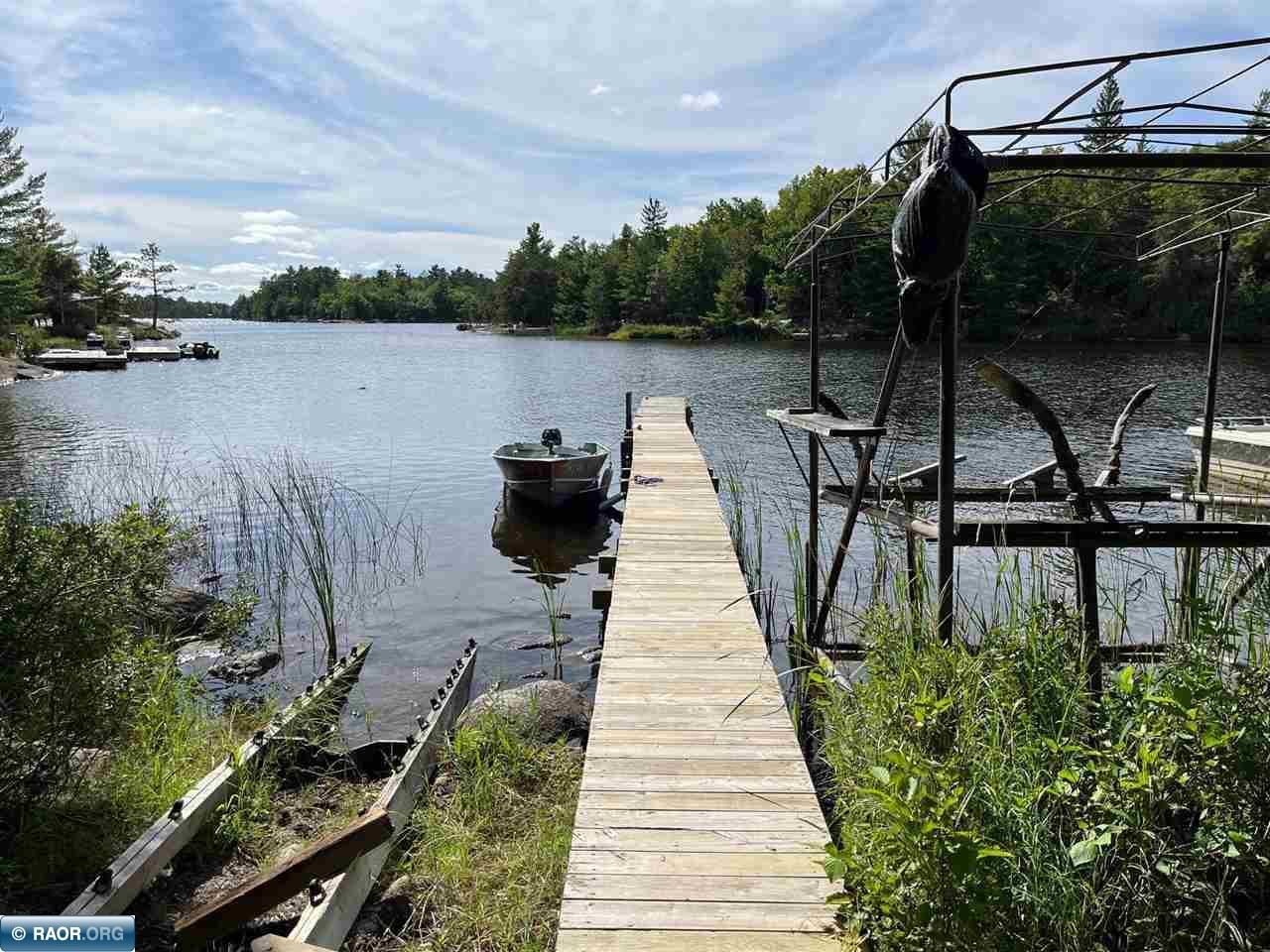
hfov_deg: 67.3
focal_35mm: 26
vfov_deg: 53.1
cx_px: 635
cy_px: 476
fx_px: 954
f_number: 1.6
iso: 50
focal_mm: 5.1
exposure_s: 1/5319
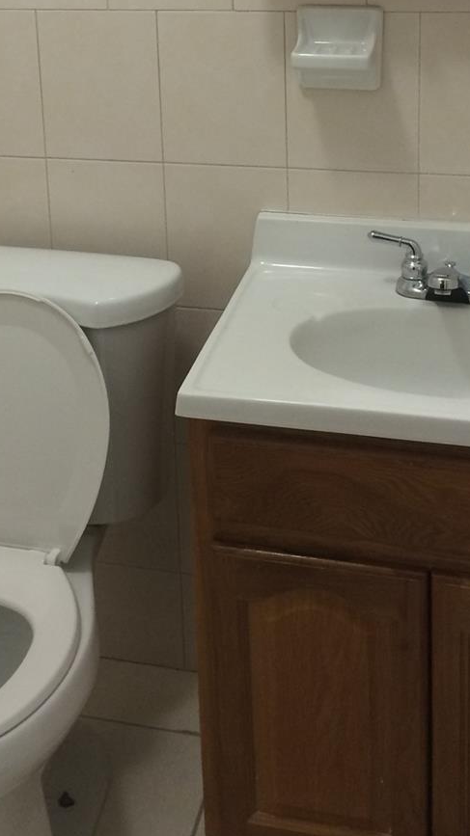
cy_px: 113
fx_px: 1242
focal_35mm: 56
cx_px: 144
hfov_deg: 21.3
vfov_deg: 35.4
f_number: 2.2
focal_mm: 4.15
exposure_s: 1/30
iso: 80
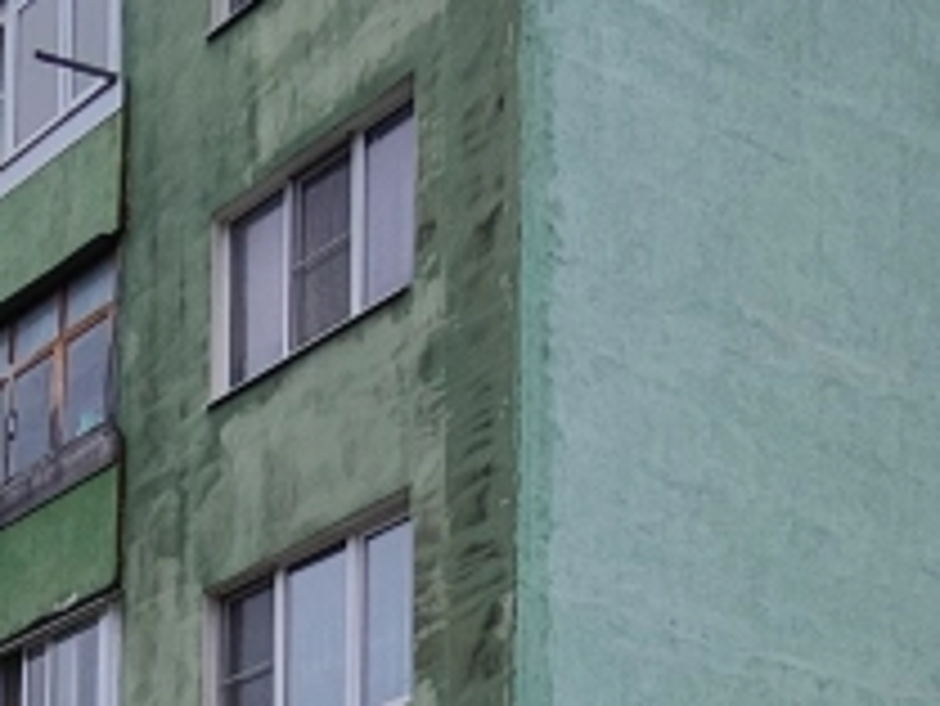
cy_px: 1459
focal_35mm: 96
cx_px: -220
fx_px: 2608
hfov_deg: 19.2
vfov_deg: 13.1
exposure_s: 1/234
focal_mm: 2.13
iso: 50
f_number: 2.4
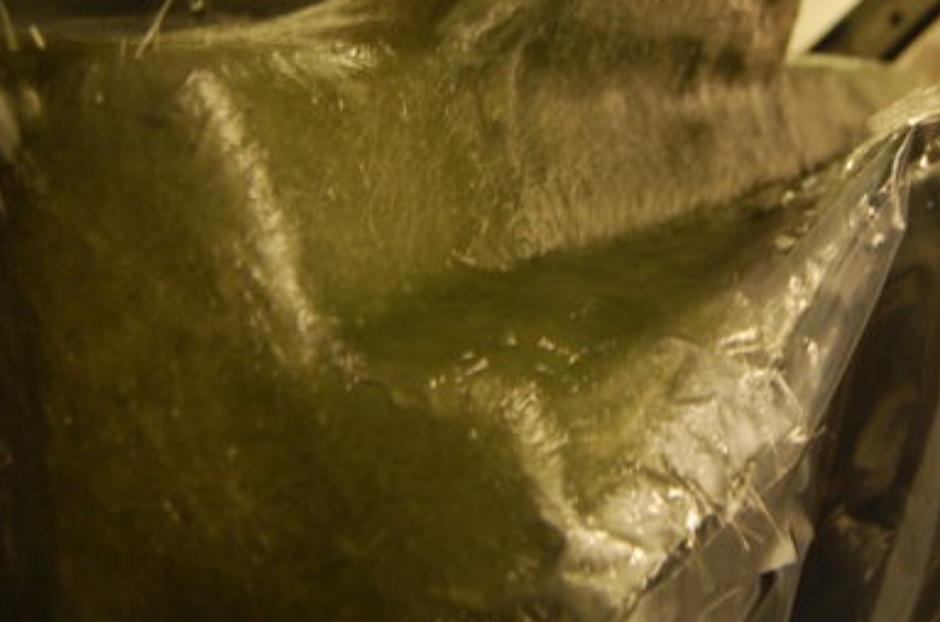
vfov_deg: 29.1
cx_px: 668
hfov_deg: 42.7
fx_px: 1172
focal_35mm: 45
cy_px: 130
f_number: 3.5
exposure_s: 1/10
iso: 800
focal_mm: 18
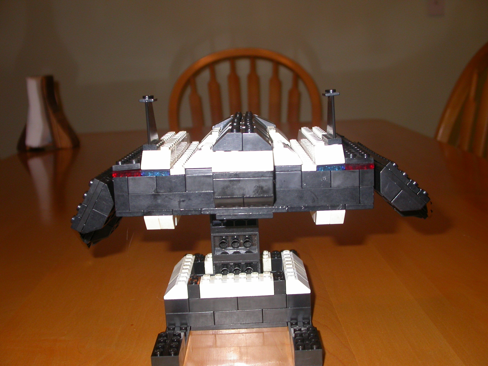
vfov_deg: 32.2
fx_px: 634
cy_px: 183
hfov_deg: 42.1
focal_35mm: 45
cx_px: 244
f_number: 2.7
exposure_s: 1/60
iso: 100
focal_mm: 9.3
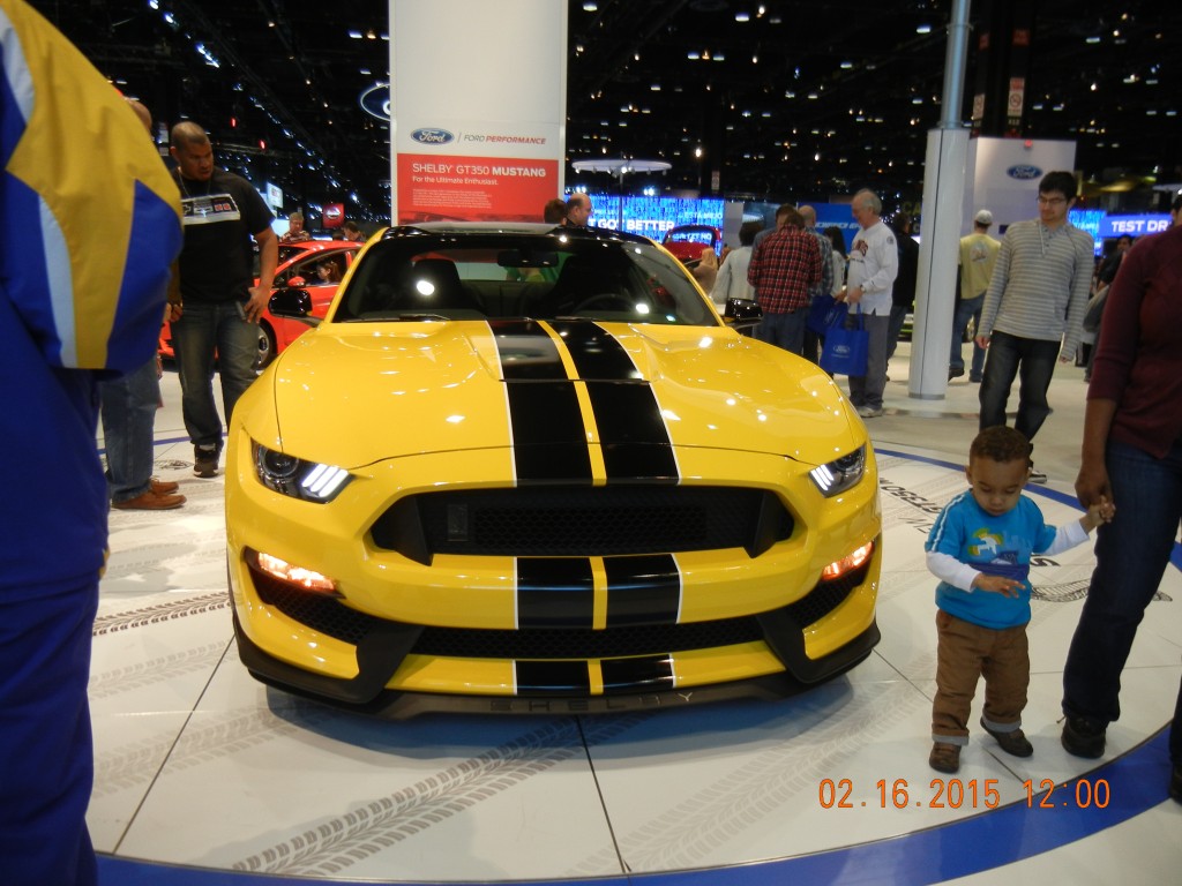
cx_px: 591
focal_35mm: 30
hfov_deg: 60.0
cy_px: 443
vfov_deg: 46.8
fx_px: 1024
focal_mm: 5.4
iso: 188
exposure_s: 1/60
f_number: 3.5
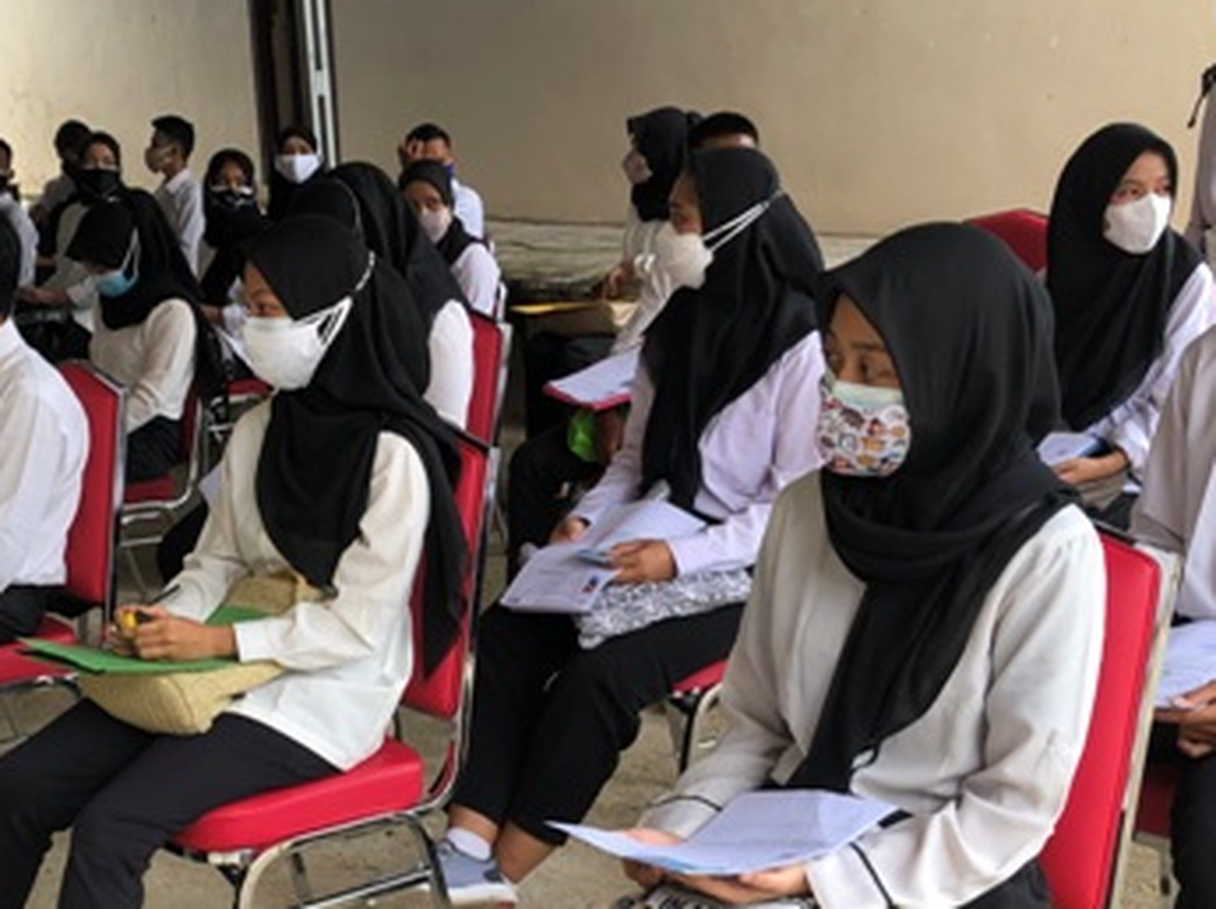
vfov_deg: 27.5
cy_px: 719
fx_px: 1825
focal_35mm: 52
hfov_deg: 36.2
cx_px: 342
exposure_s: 1/120
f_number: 1.8
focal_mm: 3.99
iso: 25
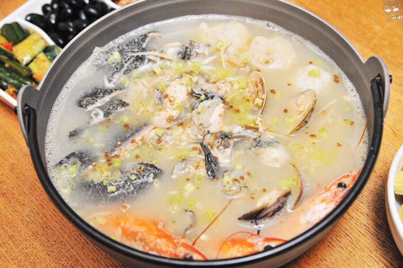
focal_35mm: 62
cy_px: 134
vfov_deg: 21.9
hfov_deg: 32.4
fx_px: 693
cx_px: 202
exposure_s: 1/60
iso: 3200
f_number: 5.6
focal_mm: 62
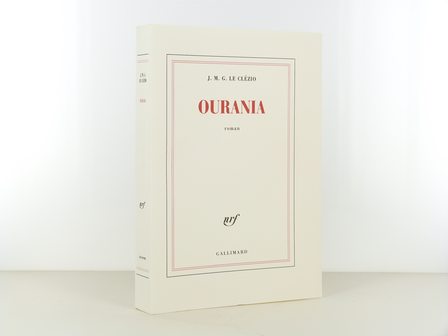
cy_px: 168
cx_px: 224
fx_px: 725
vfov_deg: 26.1
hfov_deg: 34.3
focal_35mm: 56
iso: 100
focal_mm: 10
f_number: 3.2
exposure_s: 1/60
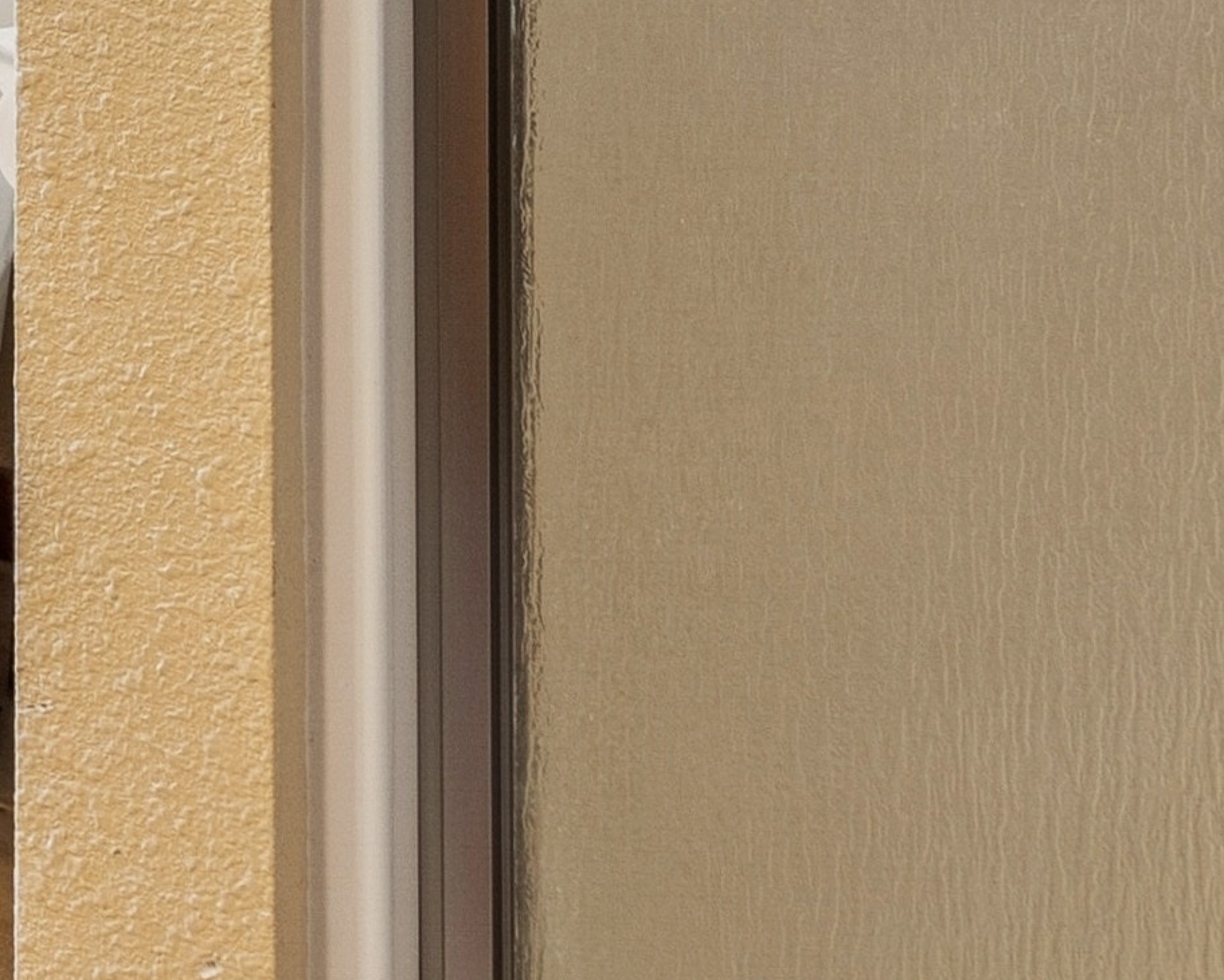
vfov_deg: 14.7
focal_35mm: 86
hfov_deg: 18.9
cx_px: -720
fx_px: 3116
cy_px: -973
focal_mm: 10
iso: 100
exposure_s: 1/6
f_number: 6.3
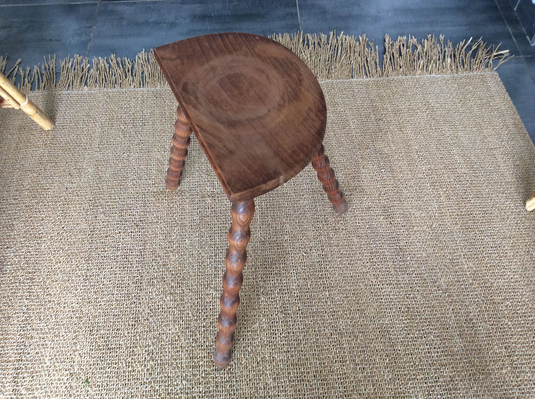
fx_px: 494
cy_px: 200
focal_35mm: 32
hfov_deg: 56.9
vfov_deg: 44.1
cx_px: 268
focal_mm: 3.3
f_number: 2.4
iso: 80
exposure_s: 1/25
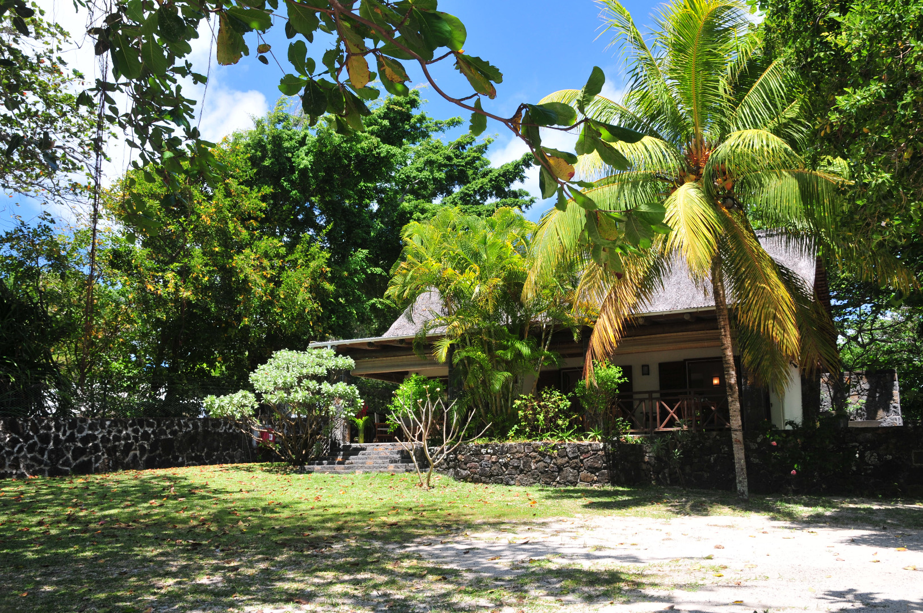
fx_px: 845
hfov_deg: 57.3
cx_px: 462
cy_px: 306
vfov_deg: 39.9
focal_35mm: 33
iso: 200
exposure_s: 1/60
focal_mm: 22
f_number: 7.1
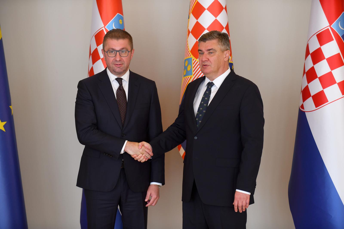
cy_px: 114
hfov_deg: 16.4
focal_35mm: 125
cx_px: 172
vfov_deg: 11.0
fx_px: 1194
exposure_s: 1/400
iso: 500
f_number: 4
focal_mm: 125
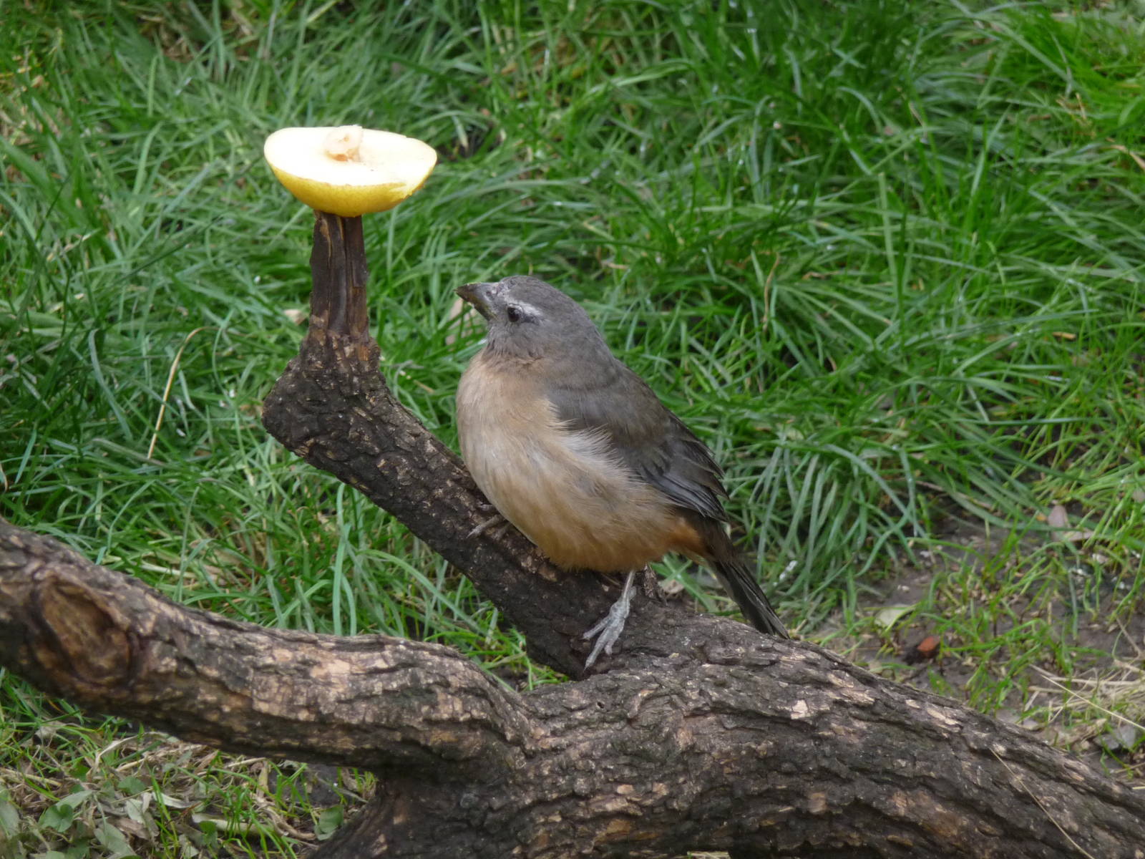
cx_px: 572
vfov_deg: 5.3
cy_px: 430
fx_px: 9262
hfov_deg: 7.1
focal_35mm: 280
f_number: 4.9
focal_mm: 47
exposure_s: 1/125
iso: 200
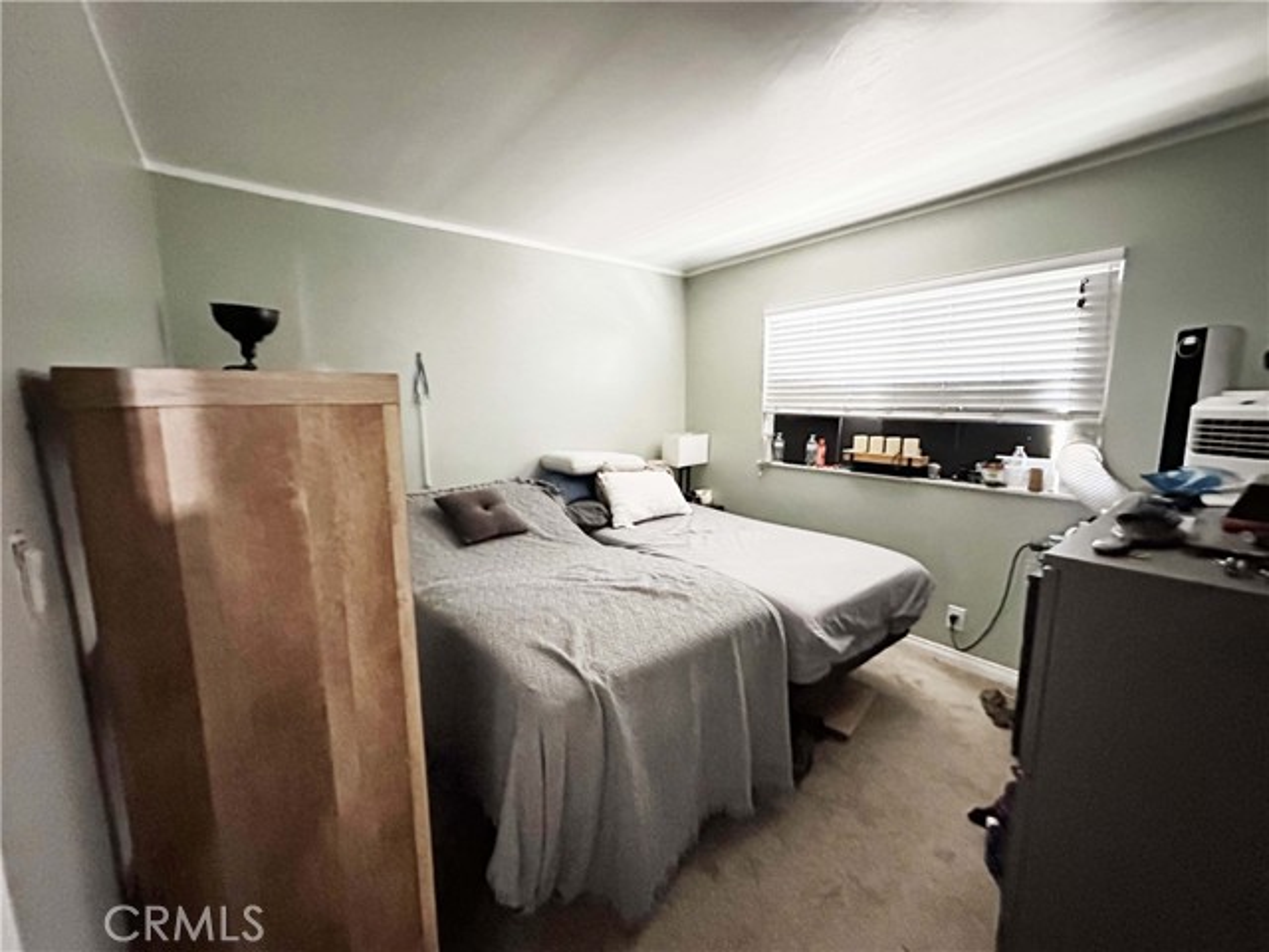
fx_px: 513
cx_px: 634
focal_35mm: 14
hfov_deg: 102.1
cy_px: 476
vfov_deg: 85.7
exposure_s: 1/17
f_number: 2.2
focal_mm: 2.22
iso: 2500
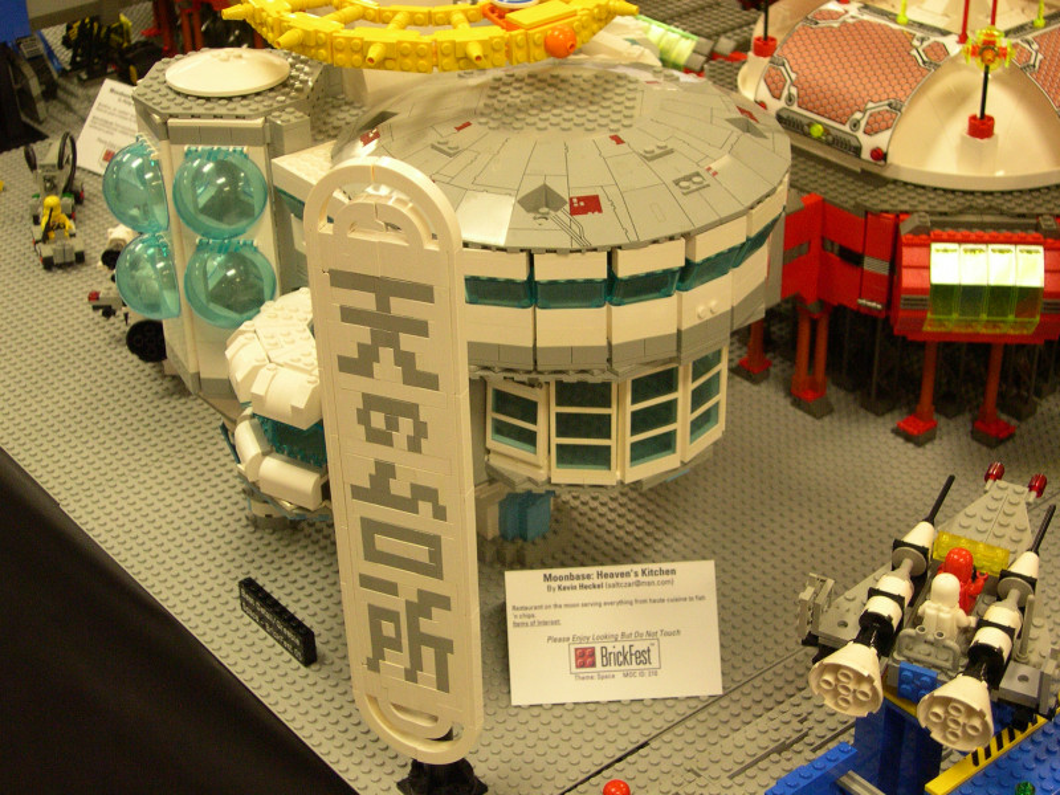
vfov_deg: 25.7
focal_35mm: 57
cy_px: 398
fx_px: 1745
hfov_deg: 33.8
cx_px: 530
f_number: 3.4
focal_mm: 12.2
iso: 400
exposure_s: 1/48.7
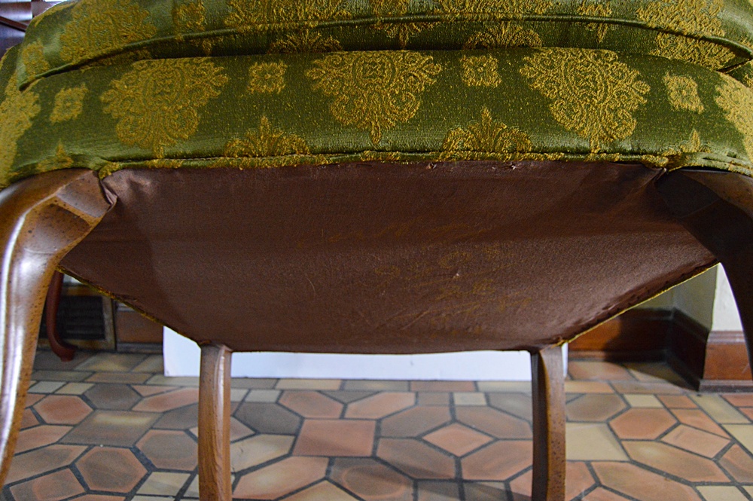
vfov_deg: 47.9
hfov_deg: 67.4
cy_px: 250
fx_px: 564
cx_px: 376
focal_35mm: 27
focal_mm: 18
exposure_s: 1/60
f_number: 3.5
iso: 2200
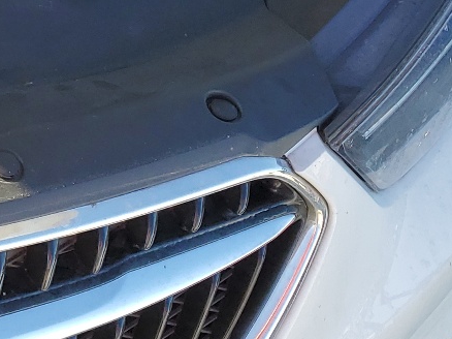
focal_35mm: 95
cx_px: -336
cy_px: -109
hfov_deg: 17.3
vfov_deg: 14.8
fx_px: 1240
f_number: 1.5
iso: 50
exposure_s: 1/556
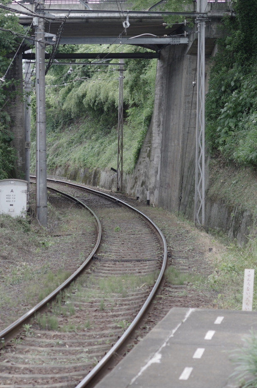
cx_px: 121
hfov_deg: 11.9
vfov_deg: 17.8
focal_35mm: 115
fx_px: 1237
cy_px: 185
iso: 100
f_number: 4
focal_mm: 70
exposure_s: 1/160
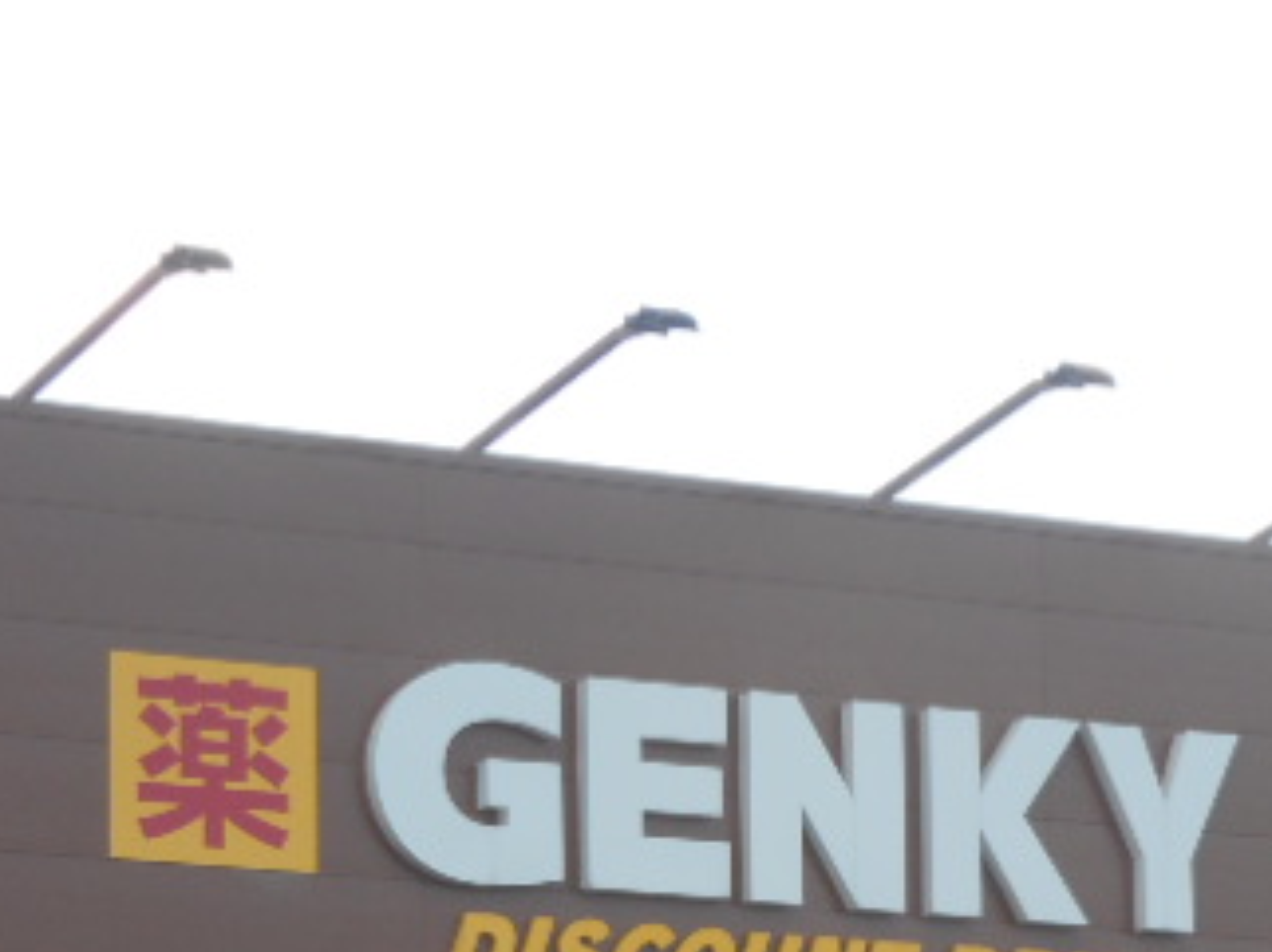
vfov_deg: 8.6
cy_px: 861
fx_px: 6279
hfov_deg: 11.6
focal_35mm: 171
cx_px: 794
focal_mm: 15.4
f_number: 6.3
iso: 80
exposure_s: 1/125
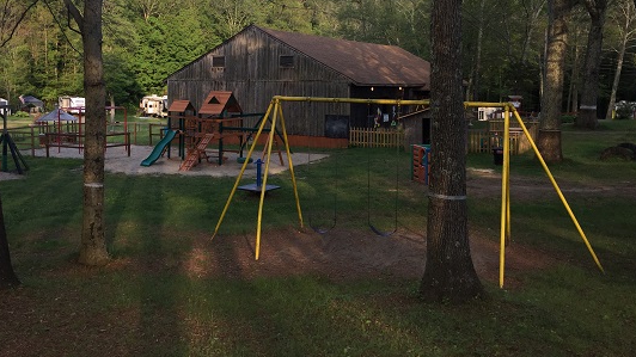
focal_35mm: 38
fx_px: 641
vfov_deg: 30.9
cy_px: 110
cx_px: 289
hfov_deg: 52.7
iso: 32
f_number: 2.2
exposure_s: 1/265
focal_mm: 4.15
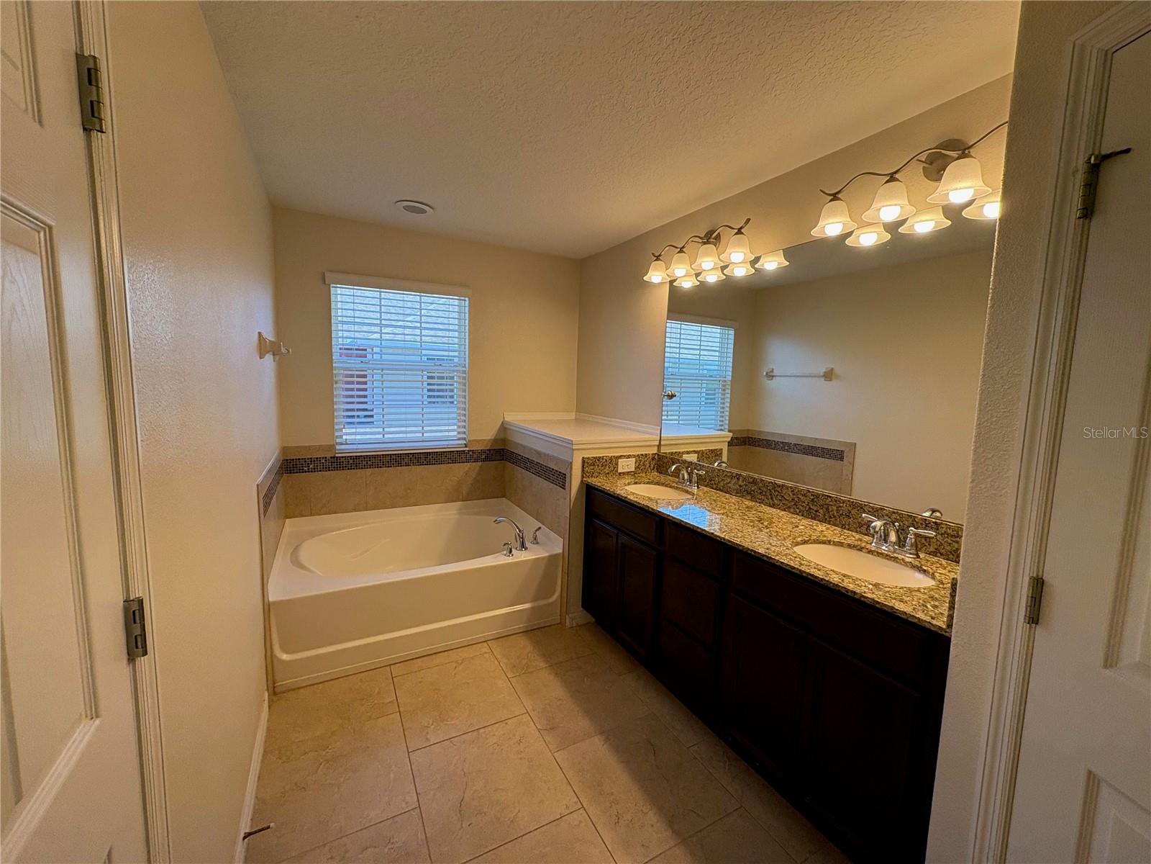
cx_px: 576
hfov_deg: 102.1
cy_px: 432
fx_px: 466
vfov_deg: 85.7
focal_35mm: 14
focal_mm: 2.22
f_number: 2.2
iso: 64
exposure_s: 1/120
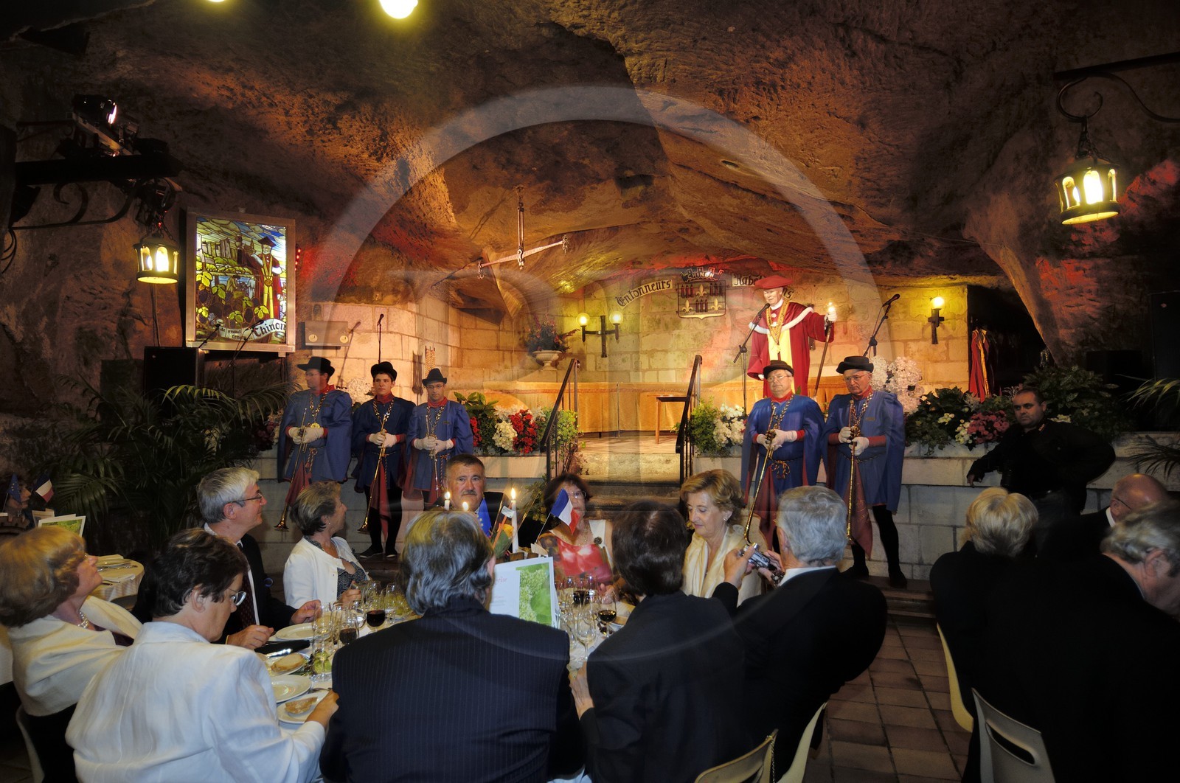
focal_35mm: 21
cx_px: 590
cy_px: 392
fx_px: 687
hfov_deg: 81.3
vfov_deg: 59.3
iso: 200
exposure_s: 1/15
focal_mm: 14
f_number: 4
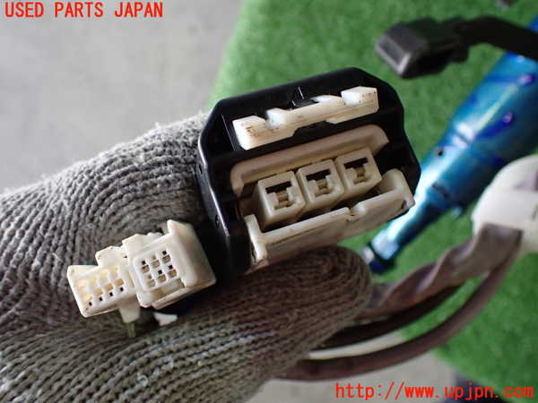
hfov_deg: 60.0
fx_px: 466
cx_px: 269
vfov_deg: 46.8
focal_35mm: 30
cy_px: 202
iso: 640
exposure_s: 1/125
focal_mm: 5.4
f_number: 2.3
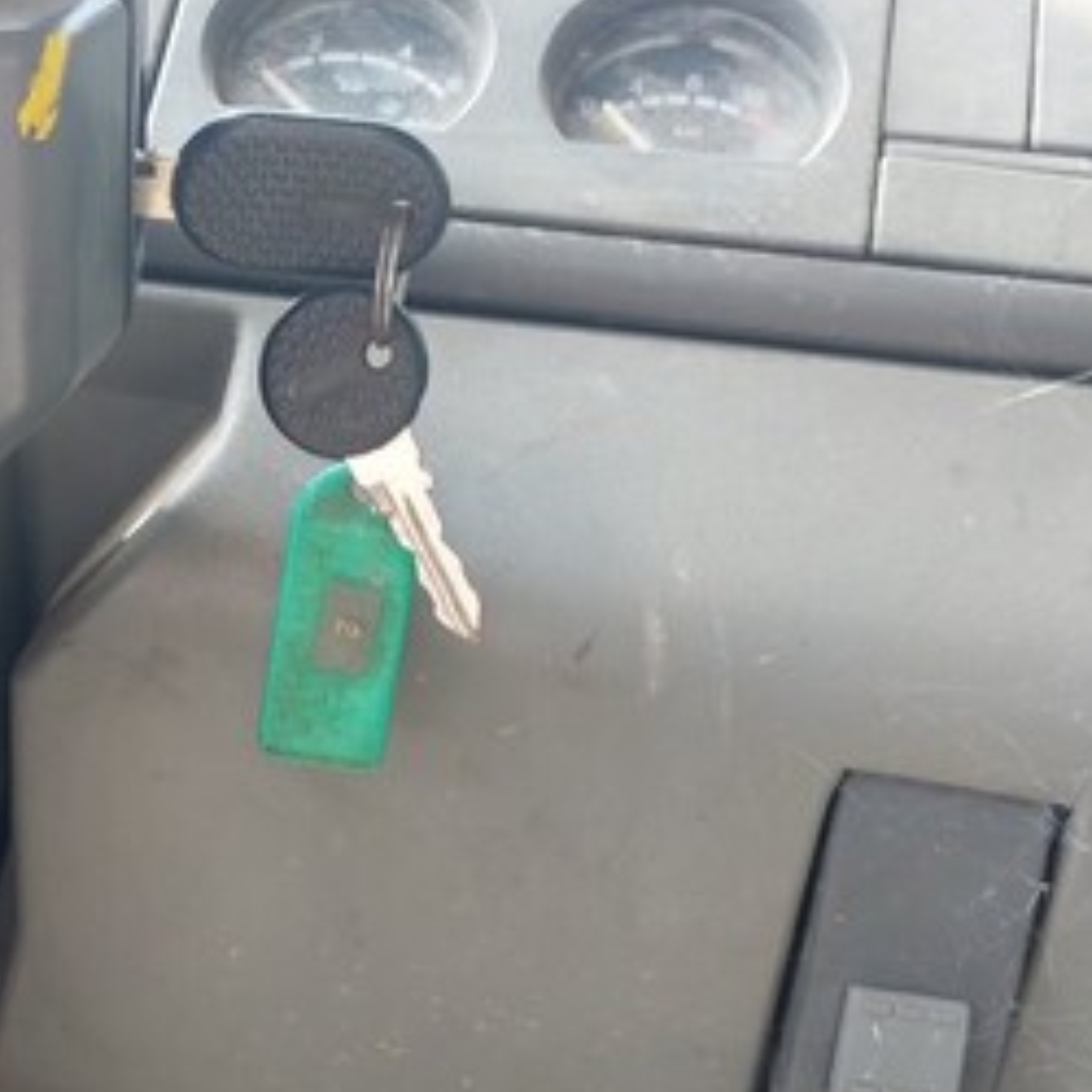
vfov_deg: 31.7
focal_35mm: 53
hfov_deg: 31.7
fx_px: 1892
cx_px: 288
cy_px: 791
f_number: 1.8
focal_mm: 5.23
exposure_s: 1/100
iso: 64
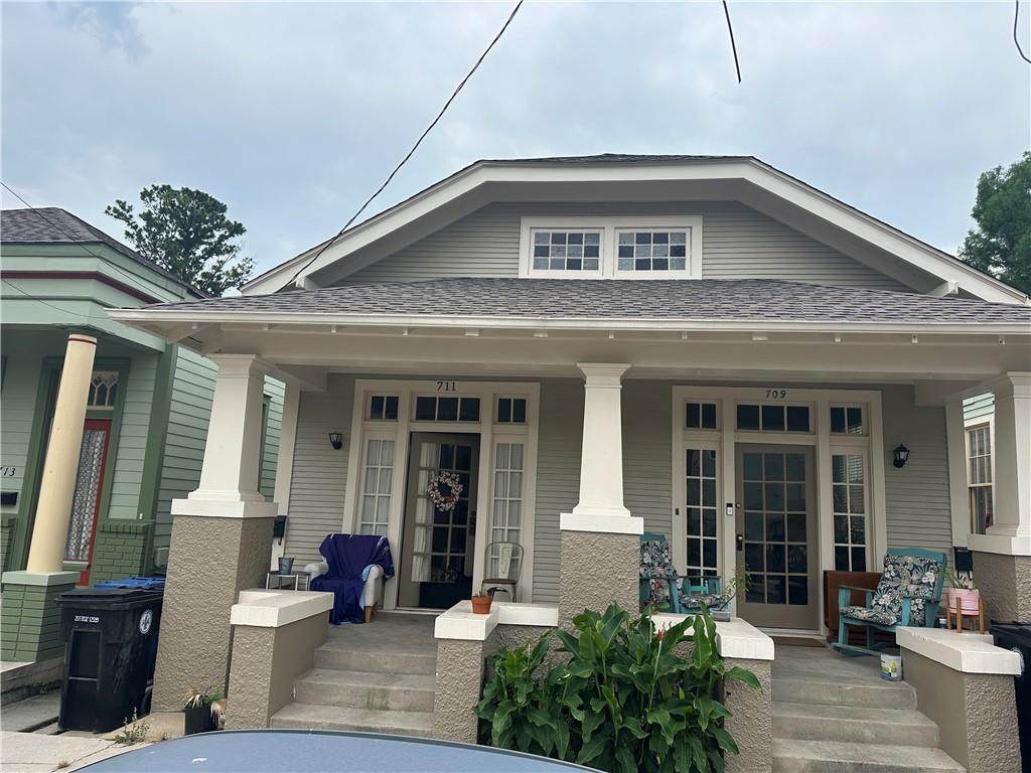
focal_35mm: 24
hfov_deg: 71.6
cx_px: 516
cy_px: 386
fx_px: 715
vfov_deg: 56.8
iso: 80
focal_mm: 6.86
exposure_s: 1/2252
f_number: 1.78
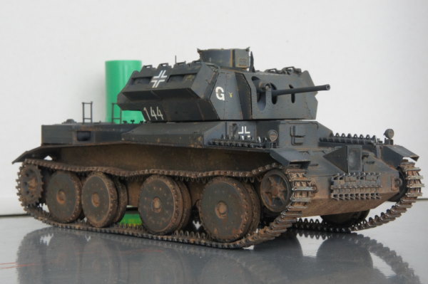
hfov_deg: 30.5
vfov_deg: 20.6
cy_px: 142
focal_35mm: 66
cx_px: 214
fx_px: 784
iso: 1600
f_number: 22
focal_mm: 44
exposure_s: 1/25
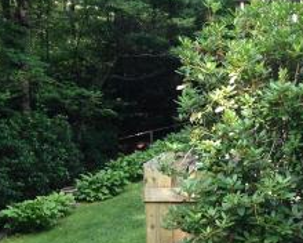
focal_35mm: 85
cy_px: 109
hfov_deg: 22.1
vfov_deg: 18.1
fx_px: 762
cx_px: 259
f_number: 2.4
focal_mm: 4.12
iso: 64
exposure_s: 1/120
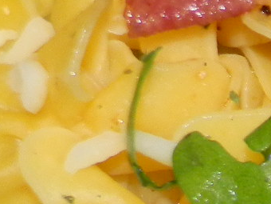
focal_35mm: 217
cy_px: -166
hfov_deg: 8.5
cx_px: 583
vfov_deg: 6.7
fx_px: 1699
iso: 200
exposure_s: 1/30
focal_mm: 6.4
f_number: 3.7
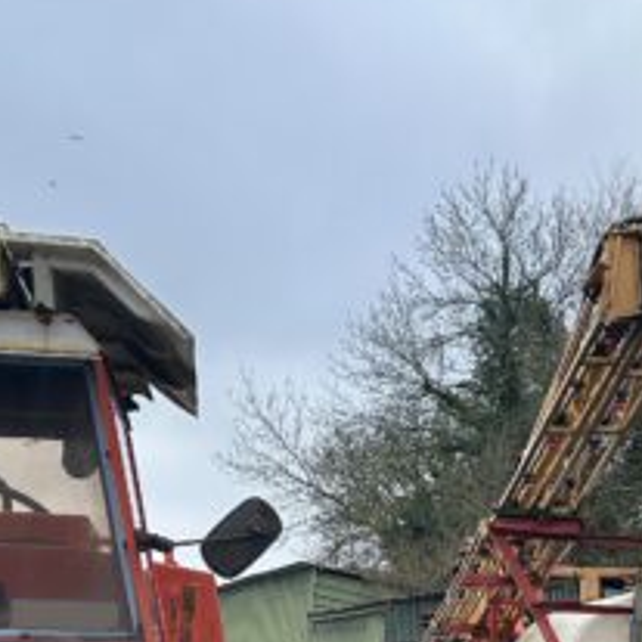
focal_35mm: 71
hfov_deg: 24.3
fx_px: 1490
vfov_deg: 23.8
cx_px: 381
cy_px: 549
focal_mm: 5.7
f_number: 1.5
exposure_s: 1/991
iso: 50
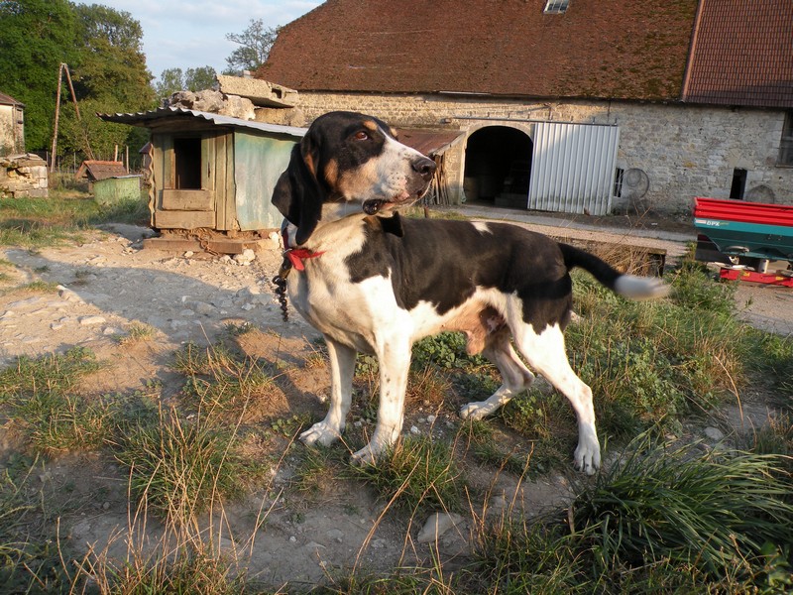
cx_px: 396
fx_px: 619
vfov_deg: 51.4
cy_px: 298
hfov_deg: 65.3
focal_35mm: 27
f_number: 5
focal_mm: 4.7
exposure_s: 1/152
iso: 64
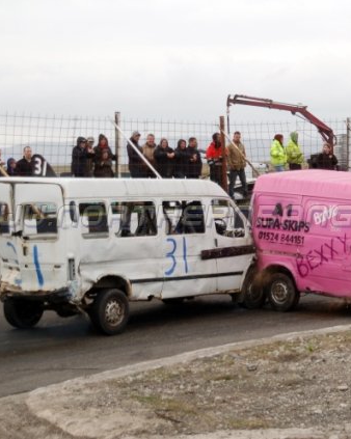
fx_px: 1273
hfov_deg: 15.6
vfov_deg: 19.6
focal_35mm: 98
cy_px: 219
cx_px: 263
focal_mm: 46
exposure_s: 1/640
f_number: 5
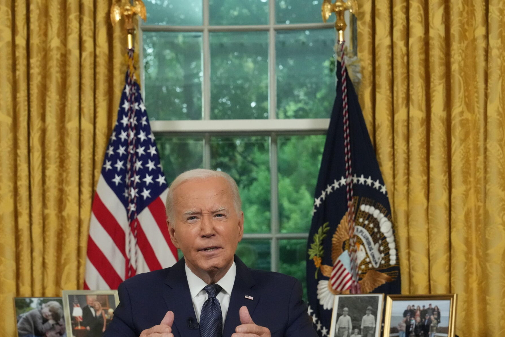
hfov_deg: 26.0
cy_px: 232
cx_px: 244
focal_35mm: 78
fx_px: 1094
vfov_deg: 17.4
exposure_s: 1/250
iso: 8000
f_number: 5.6
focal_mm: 54
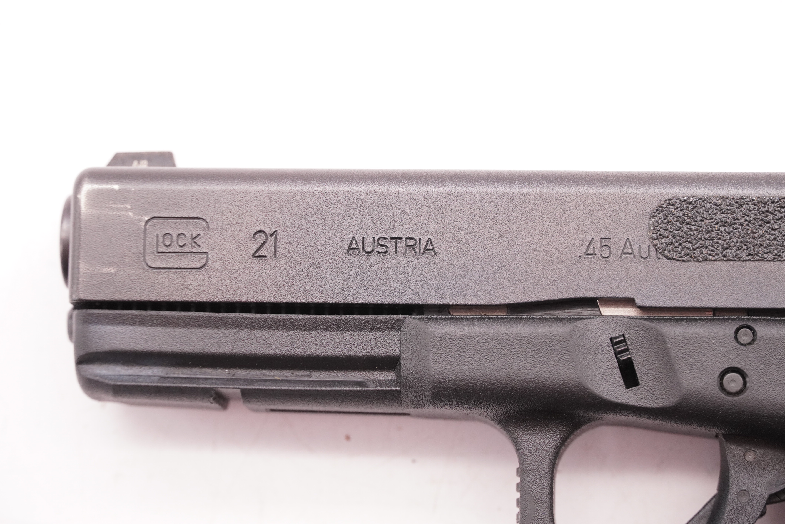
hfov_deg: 16.4
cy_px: 262
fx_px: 2716
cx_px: 392
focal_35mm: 124
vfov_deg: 11.0
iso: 1000
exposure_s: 1/125
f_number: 5.6
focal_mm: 83
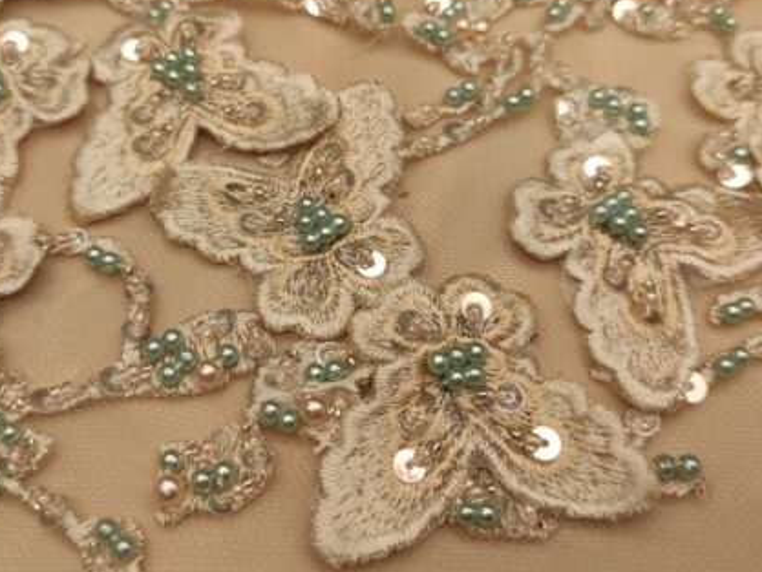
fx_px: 793
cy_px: 179
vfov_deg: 39.1
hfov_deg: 51.3
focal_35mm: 36
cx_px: 347
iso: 200
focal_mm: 5.43
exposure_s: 1/160
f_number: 1.89
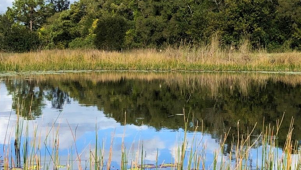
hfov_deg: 26.8
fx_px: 631
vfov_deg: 15.3
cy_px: 66
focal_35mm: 79
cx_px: 144
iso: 20
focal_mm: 3.99
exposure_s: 1/1656
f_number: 1.8
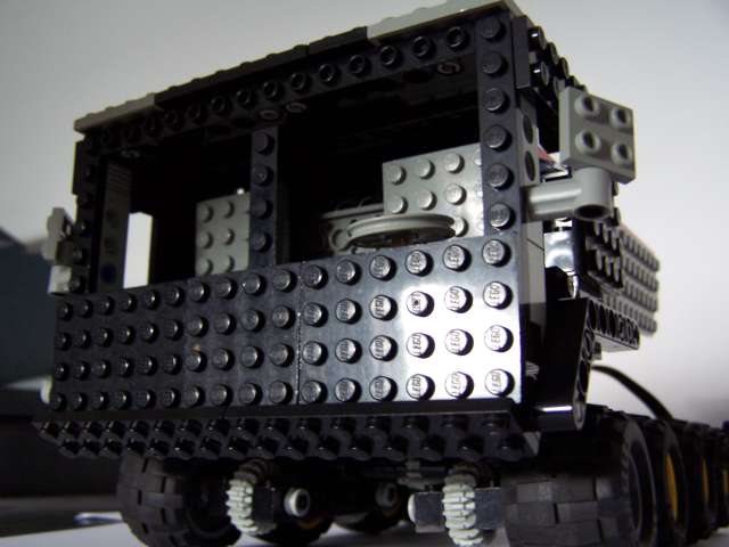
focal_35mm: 38
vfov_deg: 37.7
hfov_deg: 49.0
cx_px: 364
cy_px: 274
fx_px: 800
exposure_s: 1/10
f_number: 2.8
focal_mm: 6.3
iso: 140
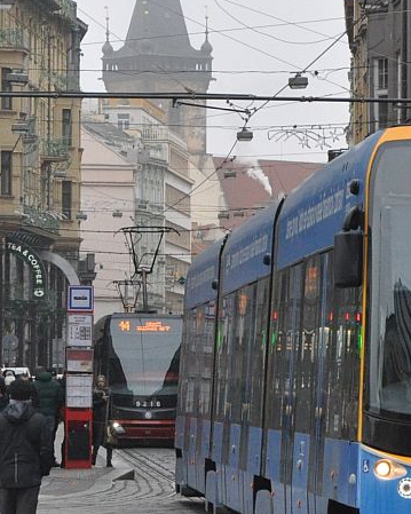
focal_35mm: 257
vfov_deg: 7.5
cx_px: 502
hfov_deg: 6.0
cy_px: 196
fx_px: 3909
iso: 1600
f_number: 5
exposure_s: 1/500
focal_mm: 58
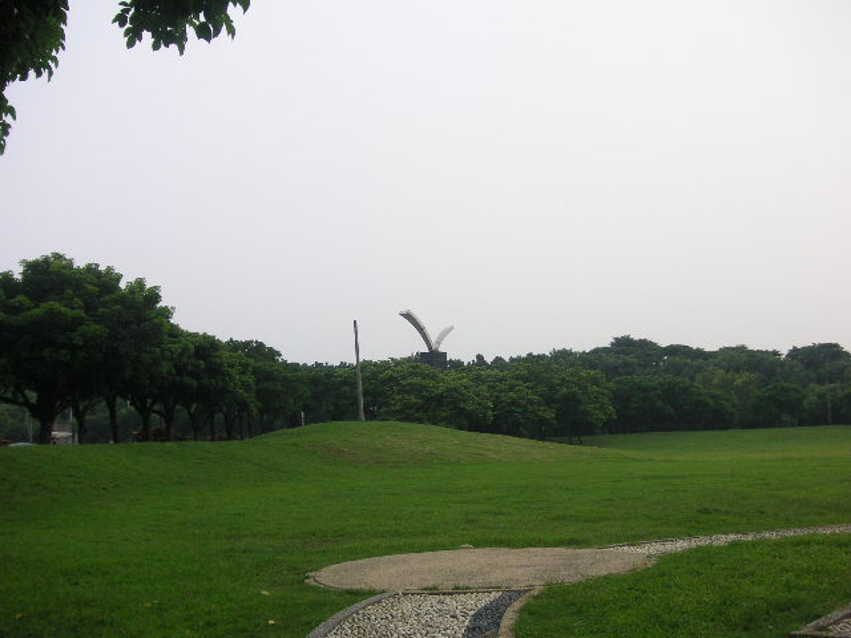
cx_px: 426
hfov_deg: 45.8
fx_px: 1008
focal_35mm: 41
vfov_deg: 35.1
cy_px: 319
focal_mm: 6.9
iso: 50
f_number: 8
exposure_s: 1/180
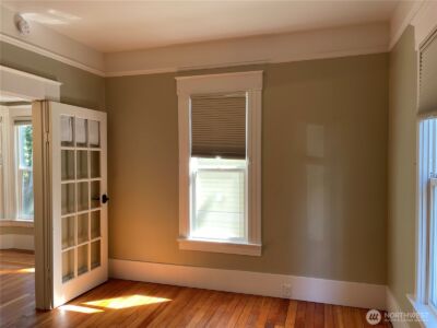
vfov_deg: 53.1
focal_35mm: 26
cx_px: 218
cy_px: 164
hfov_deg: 67.3
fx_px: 328
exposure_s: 1/60
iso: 64
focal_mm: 5.1
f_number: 1.6
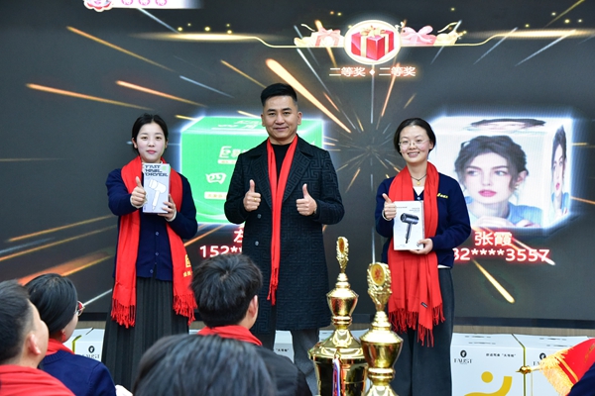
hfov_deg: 32.4
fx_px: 1025
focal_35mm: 62
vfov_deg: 21.9
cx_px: 298
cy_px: 198
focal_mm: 62
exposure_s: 1/100
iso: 5000
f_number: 6.3
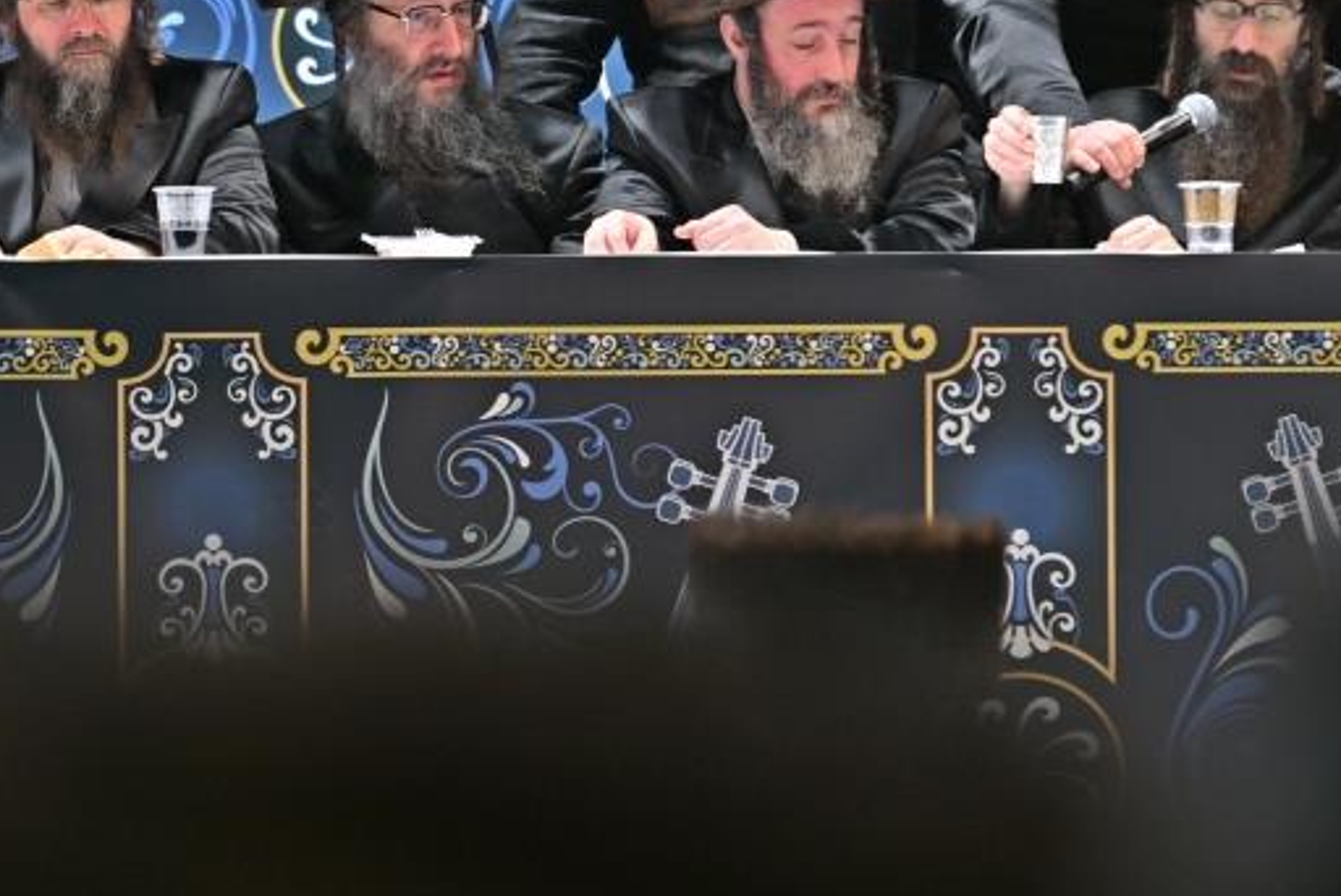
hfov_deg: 3.4
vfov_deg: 2.3
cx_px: 1150
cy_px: 164
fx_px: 22362
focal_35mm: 600
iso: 125
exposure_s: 1/125
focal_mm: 200
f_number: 2.8
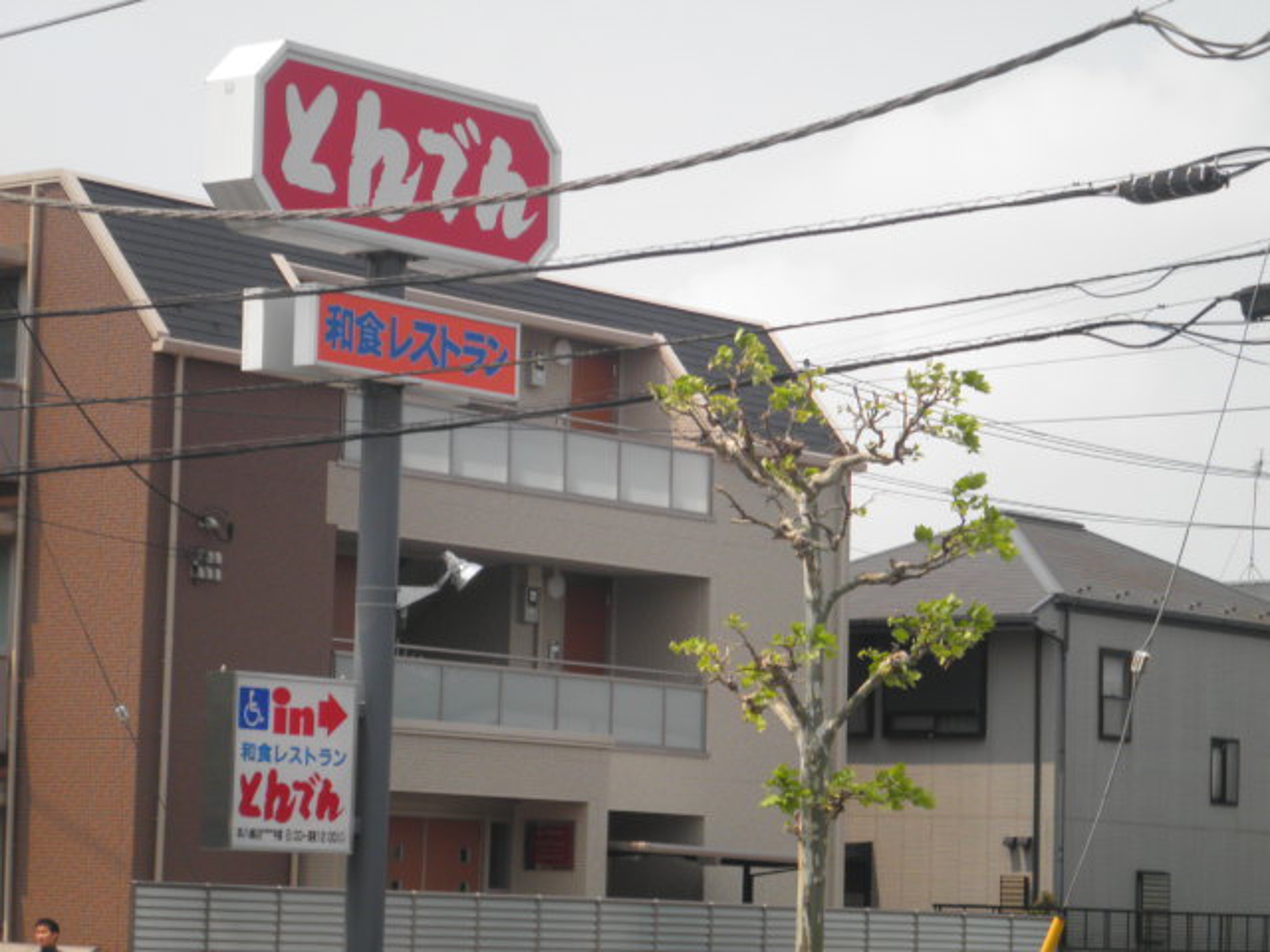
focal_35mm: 111
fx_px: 4072
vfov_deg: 13.3
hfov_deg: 17.7
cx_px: 635
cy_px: 476
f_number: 5.8
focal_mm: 19.6
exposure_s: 1/250
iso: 64
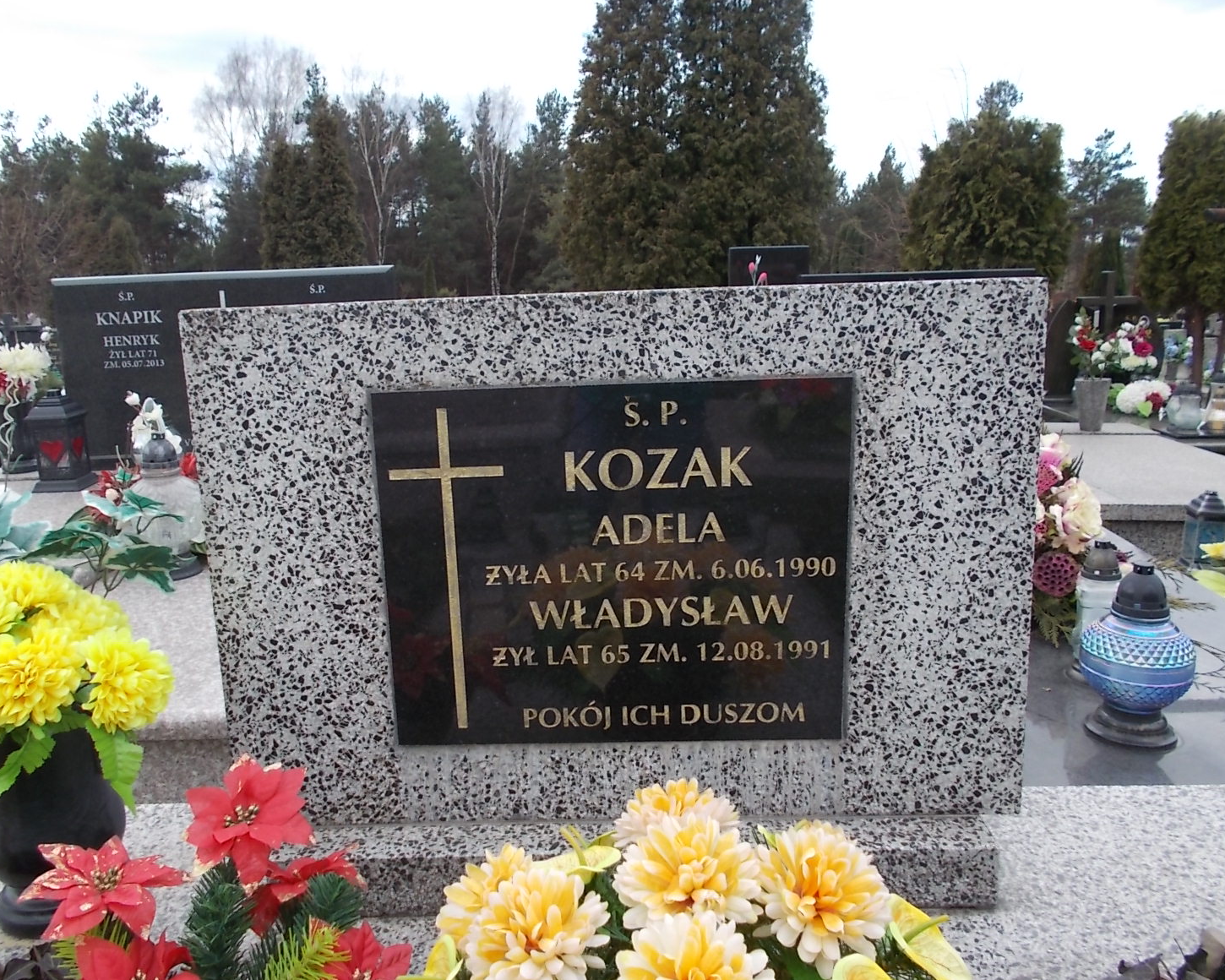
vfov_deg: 51.5
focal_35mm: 28
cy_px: 476
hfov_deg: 62.2
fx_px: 1015
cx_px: 585
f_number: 3.2
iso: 80
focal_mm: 4.6
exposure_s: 1/400
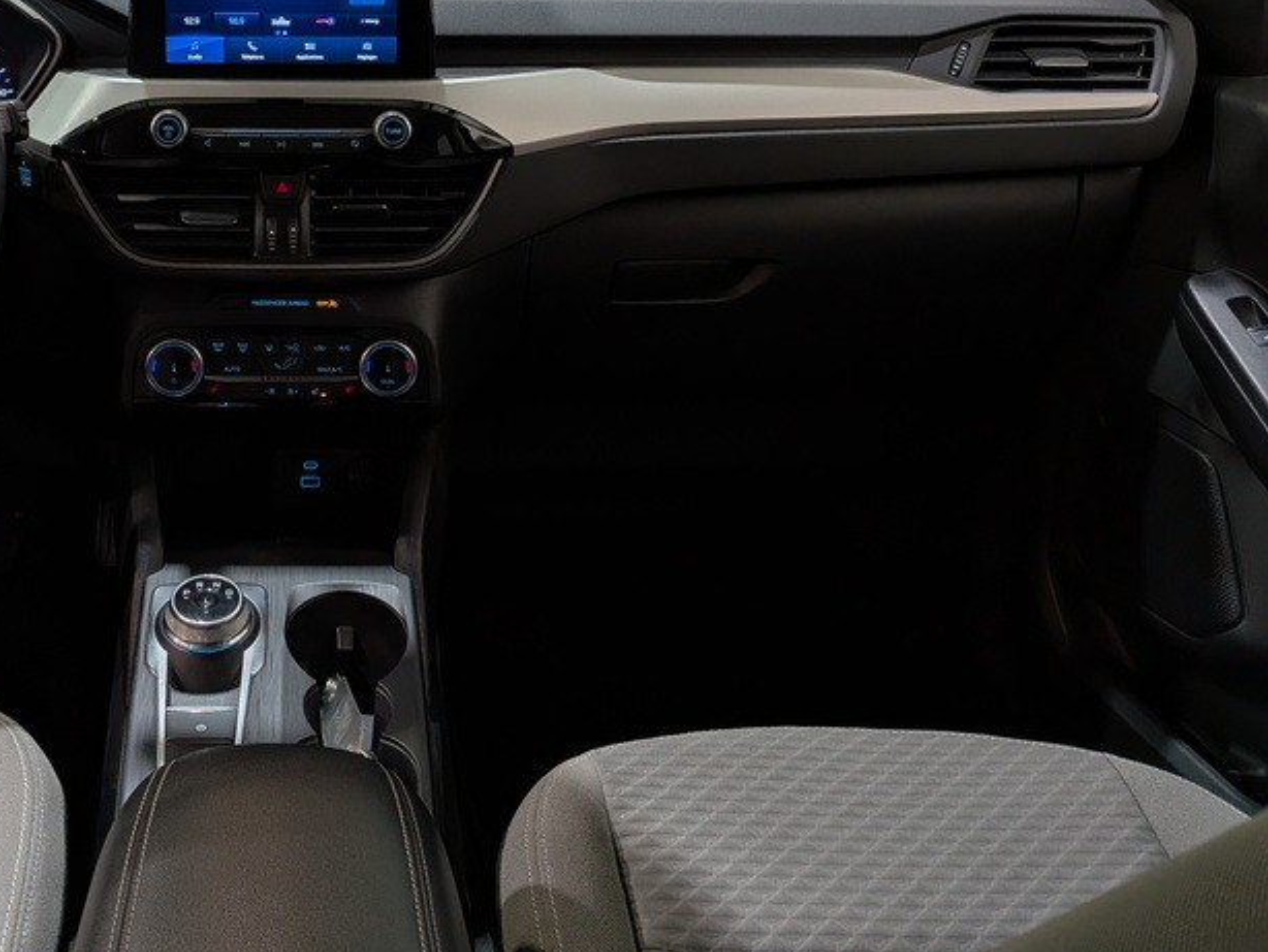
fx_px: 1466
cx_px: 302
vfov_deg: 34.8
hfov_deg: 45.0
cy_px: 180
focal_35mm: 40
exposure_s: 1/169
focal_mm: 4.53
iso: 31
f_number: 1.7
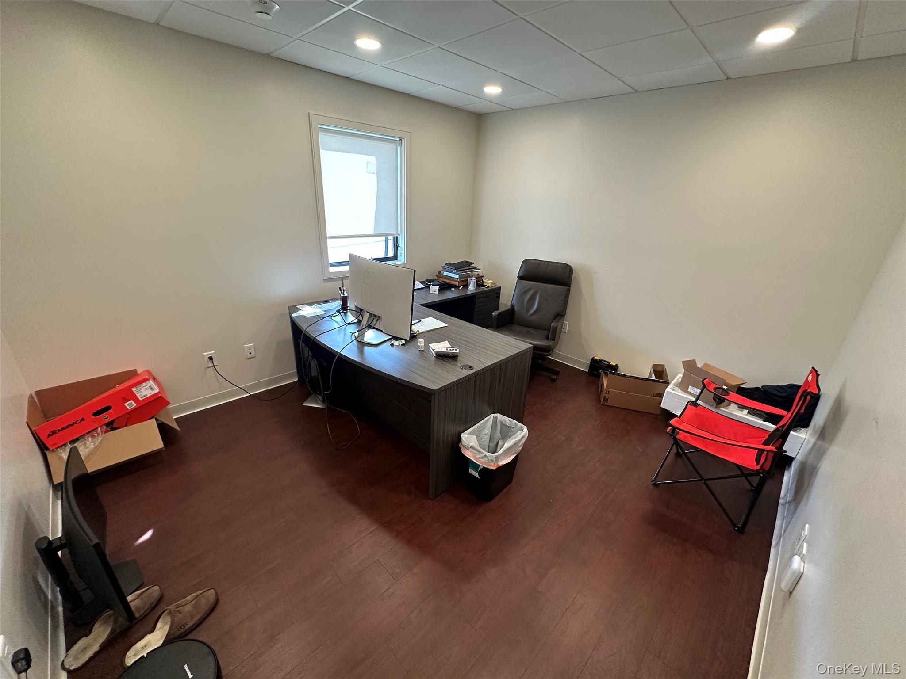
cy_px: 340
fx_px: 366
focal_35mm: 14
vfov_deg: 85.7
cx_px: 453
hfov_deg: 102.1
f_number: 2.2
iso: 250
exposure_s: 1/120
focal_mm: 2.22
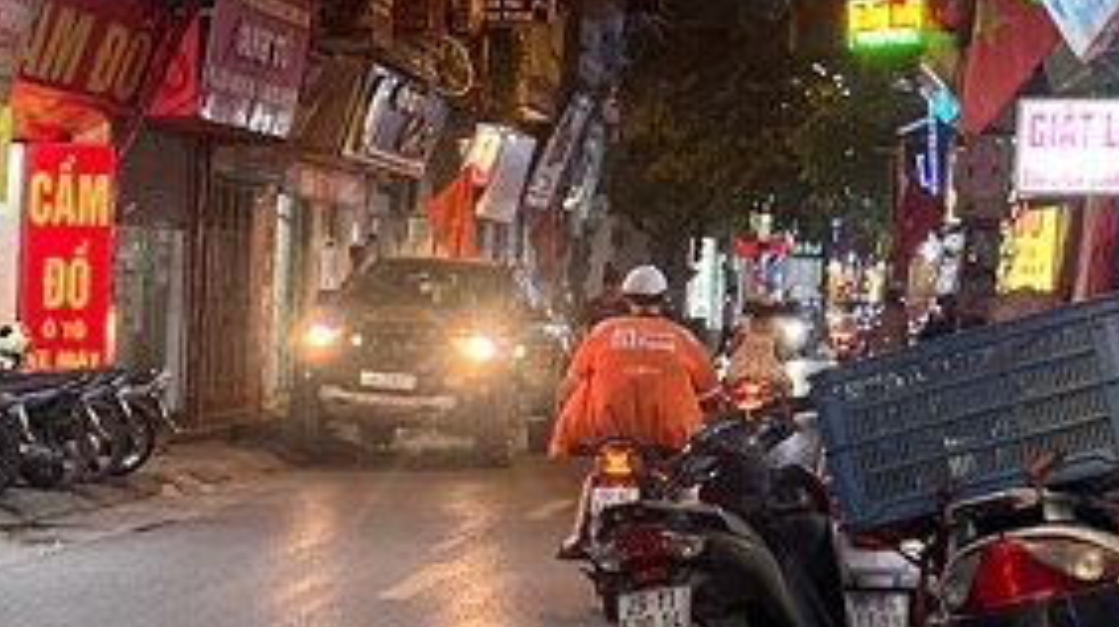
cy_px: 690
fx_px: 3053
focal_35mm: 103
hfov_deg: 20.1
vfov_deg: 11.6
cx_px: -28
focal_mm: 5.7
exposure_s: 1/50
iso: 200
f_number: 1.5
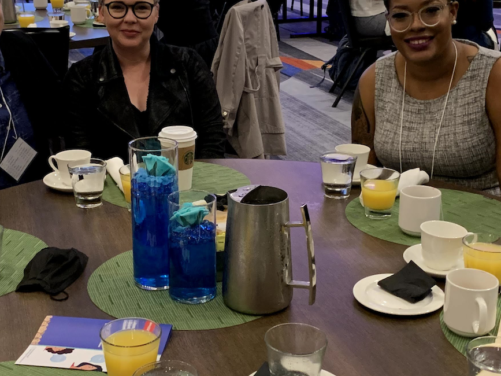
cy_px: 179
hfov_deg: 32.2
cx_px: 228
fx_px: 868
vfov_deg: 24.4
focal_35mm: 60
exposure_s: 1/30
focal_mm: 4.25
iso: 640
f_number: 1.8
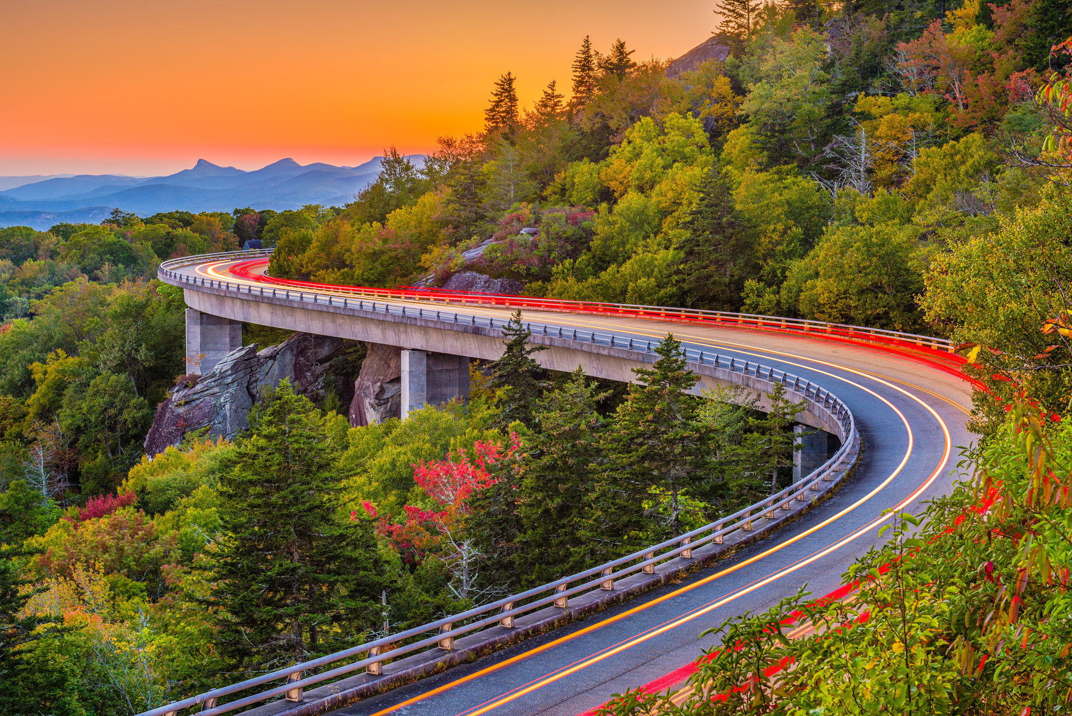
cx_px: 536
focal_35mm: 62
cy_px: 358
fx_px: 1847
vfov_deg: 21.9
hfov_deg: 32.4
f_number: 11
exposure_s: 17
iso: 64
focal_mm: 62
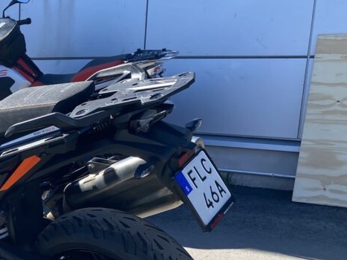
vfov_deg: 25.4
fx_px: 571
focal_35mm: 57
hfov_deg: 30.5
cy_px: 190
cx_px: -28
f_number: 1.8
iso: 32
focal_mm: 4.25
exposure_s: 1/1330
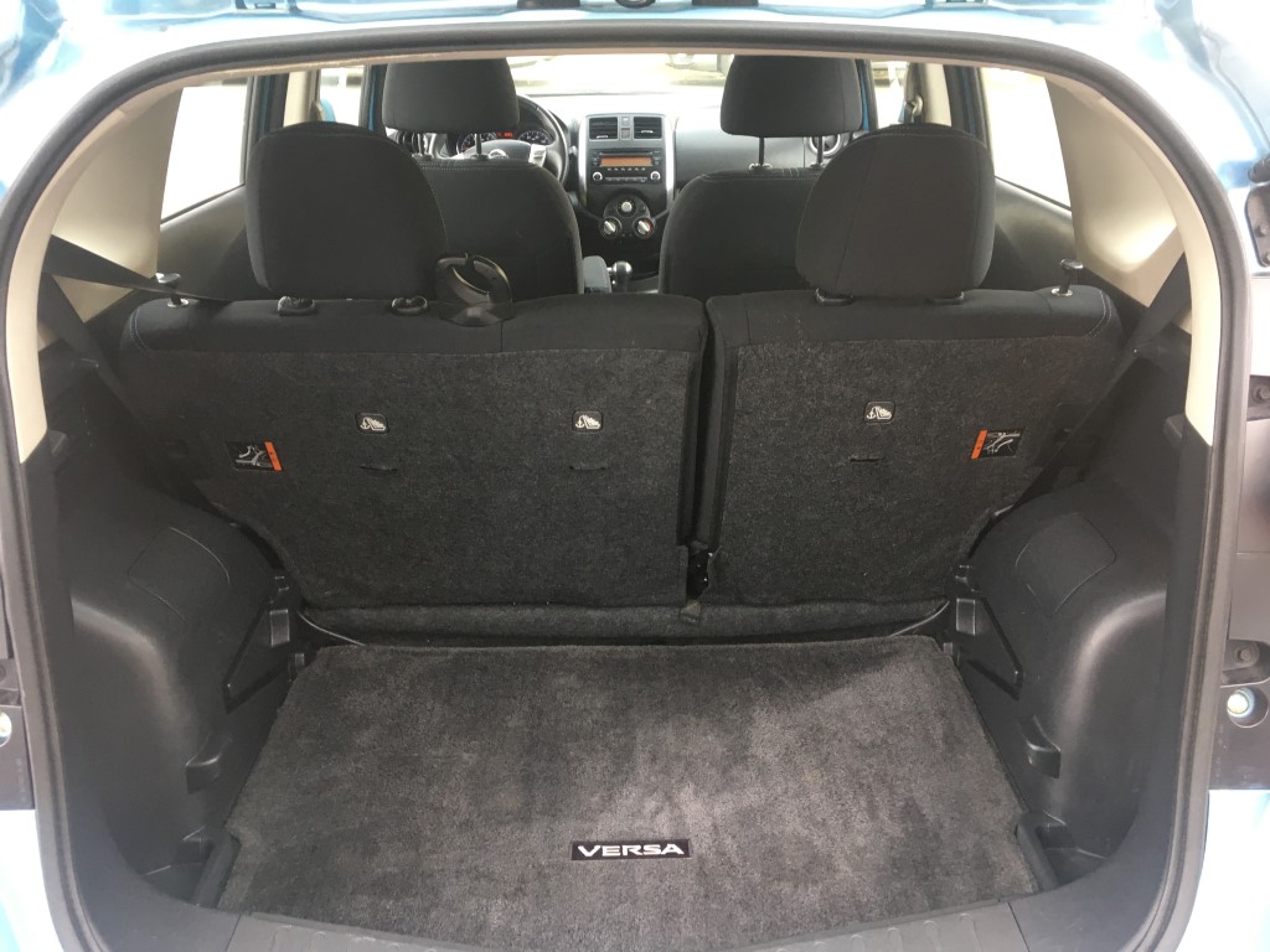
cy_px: 476
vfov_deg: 48.2
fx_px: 1064
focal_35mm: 29
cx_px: 635
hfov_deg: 61.7
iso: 32
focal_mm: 4.15
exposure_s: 1/30
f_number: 2.2
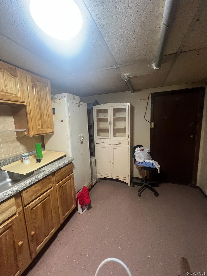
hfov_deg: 89.9
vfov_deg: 106.2
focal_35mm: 13
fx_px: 104
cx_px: 104
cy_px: 138
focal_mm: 1.57
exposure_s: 1/60
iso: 400
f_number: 1.8
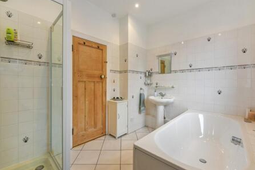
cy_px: 86
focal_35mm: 15
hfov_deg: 100.4
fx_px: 106
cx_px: 126
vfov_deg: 77.3
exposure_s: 1/40
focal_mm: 14
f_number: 8
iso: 400
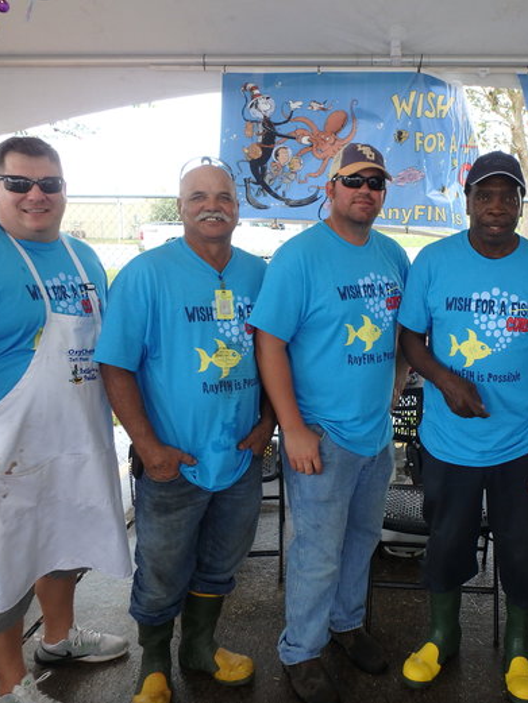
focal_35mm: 29
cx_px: 371
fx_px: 590
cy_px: 343
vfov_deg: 61.6
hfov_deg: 47.1
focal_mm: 3.7
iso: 125
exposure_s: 1/125
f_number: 3.5
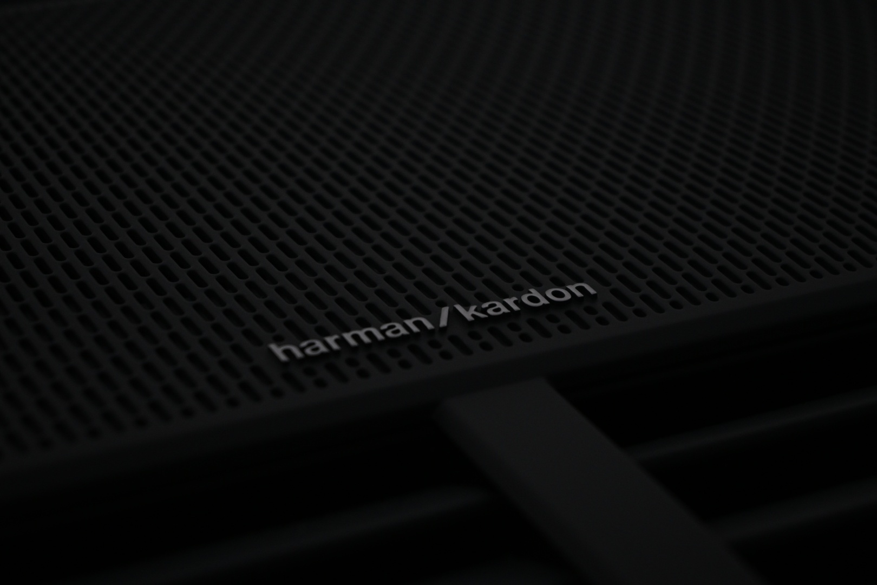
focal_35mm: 75
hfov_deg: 27.0
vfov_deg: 18.2
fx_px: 1827
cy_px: 292
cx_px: 438
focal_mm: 50
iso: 900
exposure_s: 1/80
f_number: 6.3
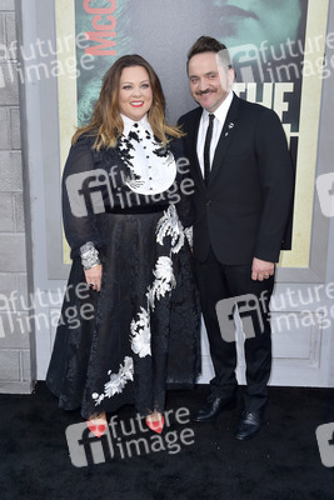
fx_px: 584
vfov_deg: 46.4
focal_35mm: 42
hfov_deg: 31.9
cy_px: 250
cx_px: 167
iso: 320
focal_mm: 42
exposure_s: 1/250
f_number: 7.1
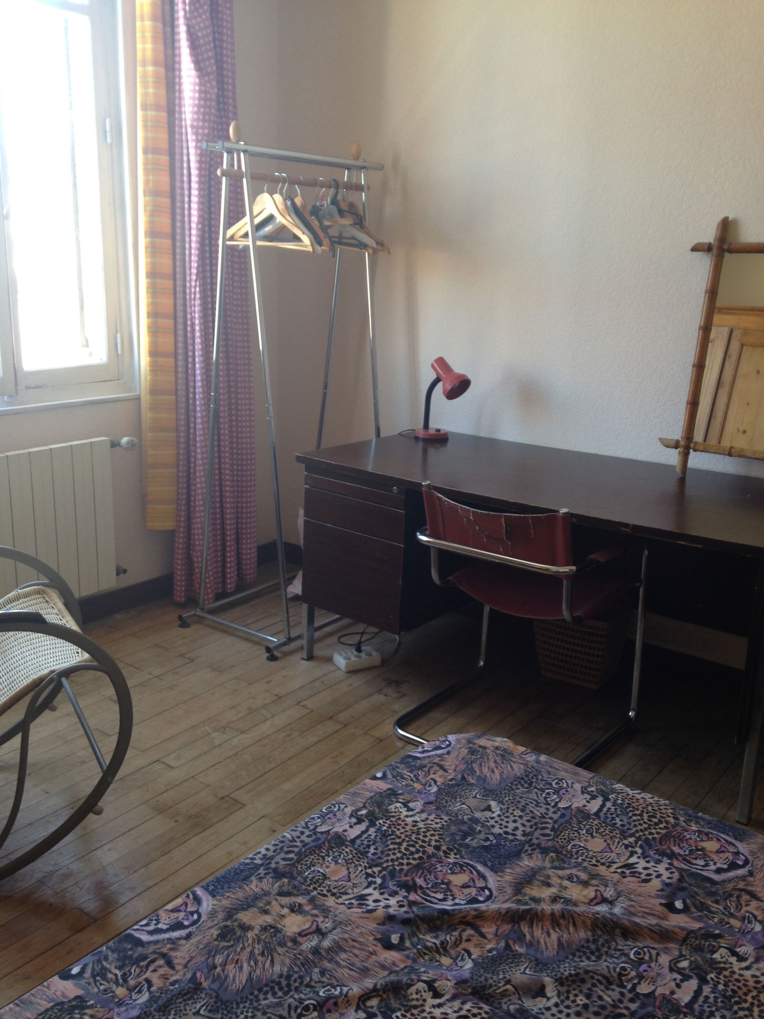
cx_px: 382
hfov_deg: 42.9
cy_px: 510
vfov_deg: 55.4
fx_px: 971
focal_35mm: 33
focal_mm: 4.12
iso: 50
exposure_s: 1/24
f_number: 2.4
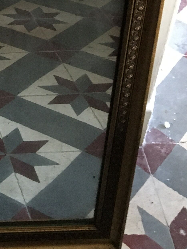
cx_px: -66
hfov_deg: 14.9
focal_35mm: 94
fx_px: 677
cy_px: -114
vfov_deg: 18.7
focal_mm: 4.15
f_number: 2.2
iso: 200
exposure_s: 1/17
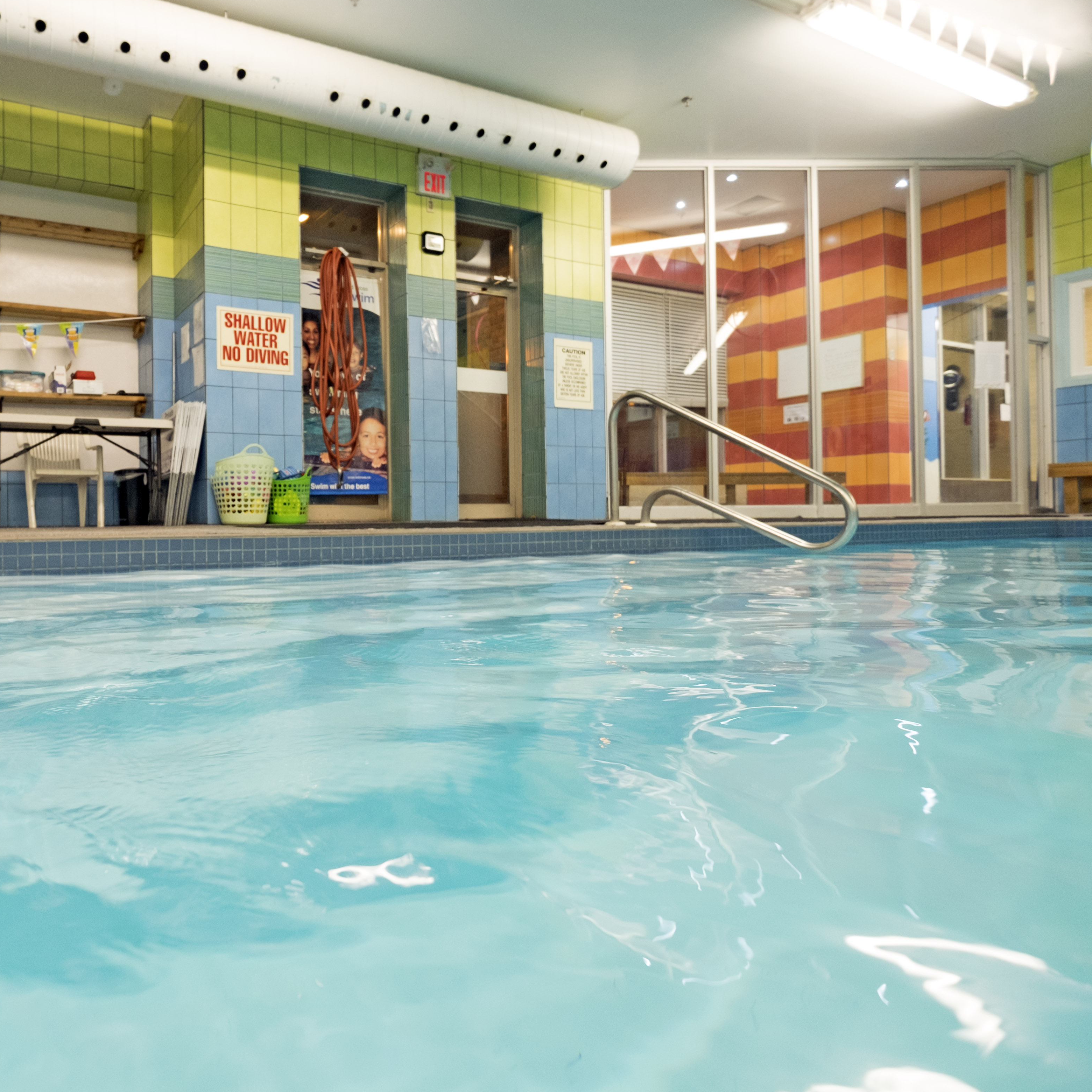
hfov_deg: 69.6
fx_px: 714
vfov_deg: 74.8
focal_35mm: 20
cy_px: 533
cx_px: 265
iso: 800
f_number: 4
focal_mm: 10
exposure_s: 1/25
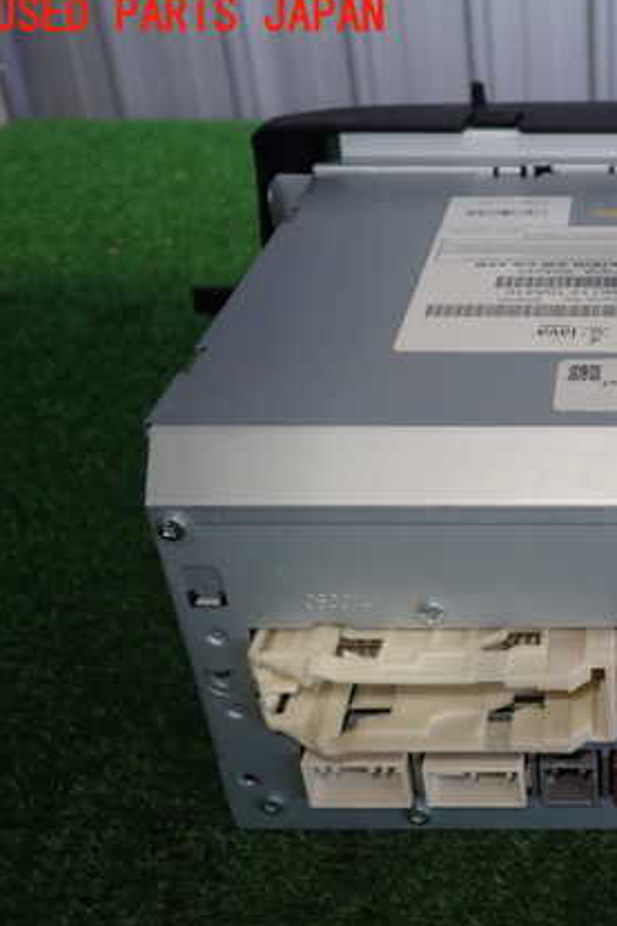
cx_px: 648
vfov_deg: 43.6
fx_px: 1158
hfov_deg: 27.7
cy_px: 490
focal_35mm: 45
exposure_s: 1/60
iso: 200
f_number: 2.3
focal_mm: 5.4
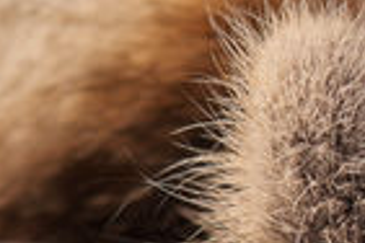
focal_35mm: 894
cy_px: 168
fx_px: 9062
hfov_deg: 2.3
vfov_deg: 1.5
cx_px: 554
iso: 100
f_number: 10
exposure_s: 1/160
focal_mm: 105
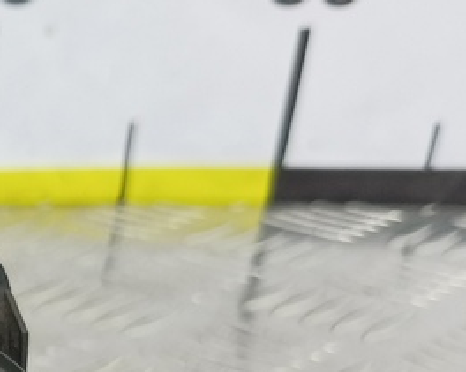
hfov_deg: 18.0
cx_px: -350
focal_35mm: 87
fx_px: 1199
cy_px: 582
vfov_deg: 16.0
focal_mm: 4.11
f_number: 1.6
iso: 188
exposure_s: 1/50
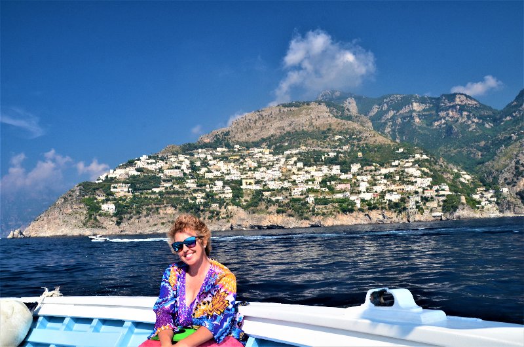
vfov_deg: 47.7
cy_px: 174
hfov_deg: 67.5
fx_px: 392
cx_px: 262
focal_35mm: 27
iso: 200
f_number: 11
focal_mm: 18
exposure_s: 1/125
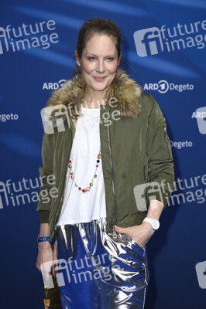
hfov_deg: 13.7
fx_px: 860
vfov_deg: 20.4
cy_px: 154
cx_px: 103
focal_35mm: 100
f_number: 6.3
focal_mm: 100
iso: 640
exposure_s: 1/250
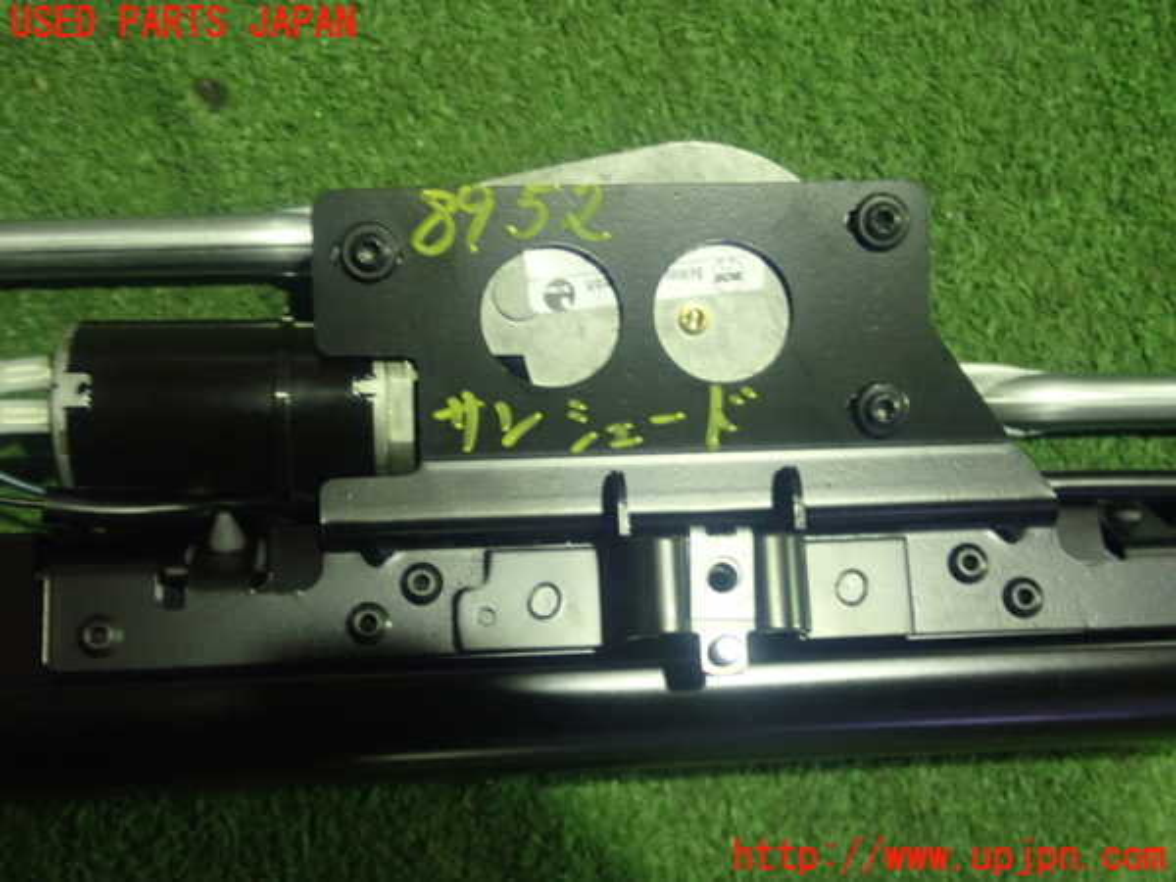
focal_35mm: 44
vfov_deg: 32.9
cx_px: 588
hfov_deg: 42.9
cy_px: 441
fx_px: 1495
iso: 800
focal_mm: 7.84
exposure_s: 1/20
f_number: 2.9
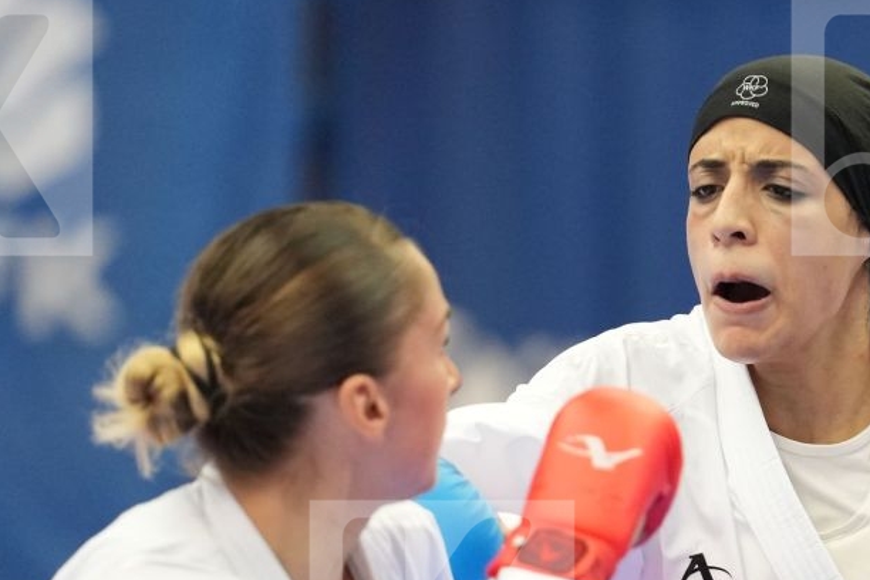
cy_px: 630
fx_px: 14209
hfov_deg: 3.5
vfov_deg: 2.3
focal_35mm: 588
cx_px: 924
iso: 2500
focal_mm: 200
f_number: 2.8
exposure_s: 1/1000
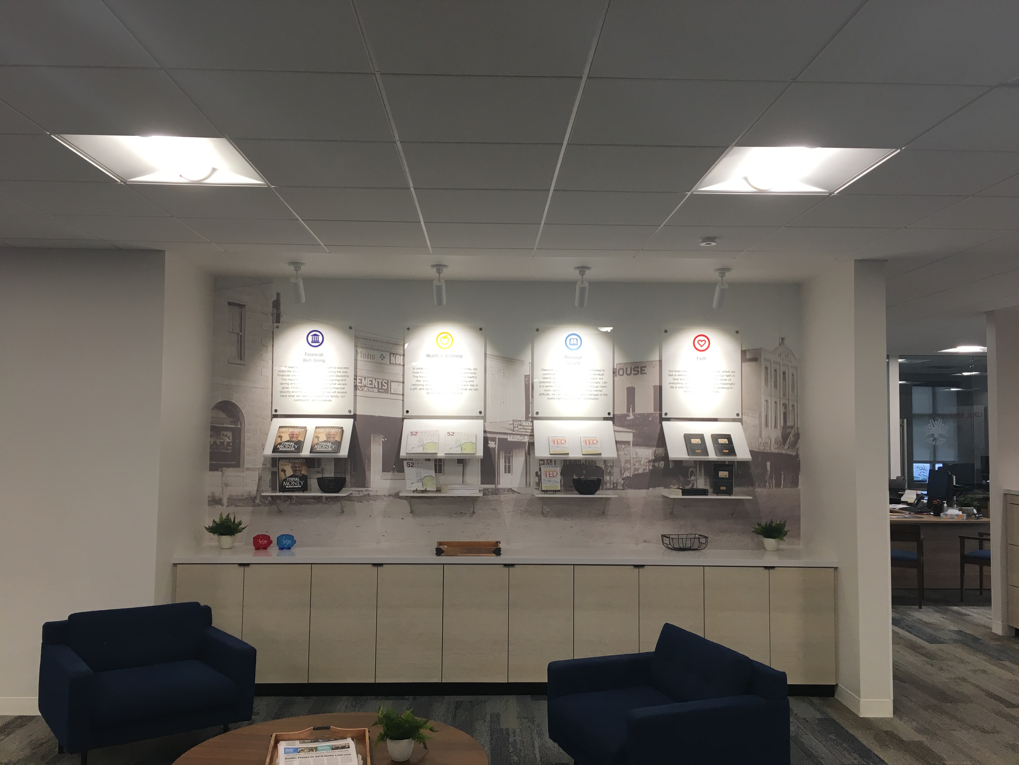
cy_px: 382
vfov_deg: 48.2
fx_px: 854
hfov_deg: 61.7
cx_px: 510
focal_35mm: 29
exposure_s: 1/40
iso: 25
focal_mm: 4.15
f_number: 2.2
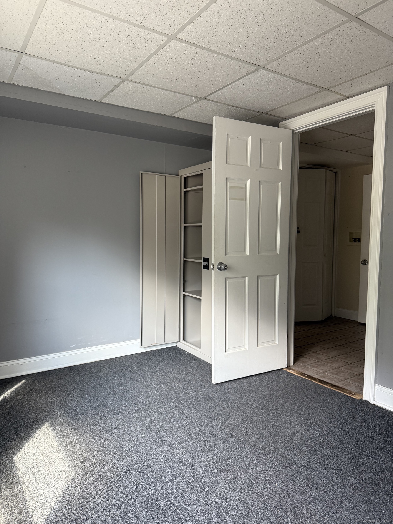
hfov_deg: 56.8
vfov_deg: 71.6
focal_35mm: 24
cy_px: 262
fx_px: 363
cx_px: 196
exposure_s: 1/113
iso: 200
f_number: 1.78
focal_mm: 6.76
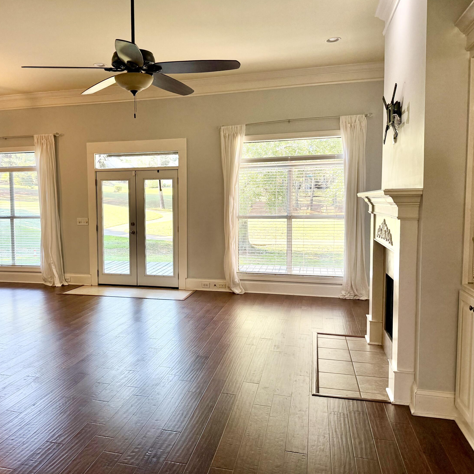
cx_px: 169
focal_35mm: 29
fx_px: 449
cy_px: 234
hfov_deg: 54.8
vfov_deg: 55.6
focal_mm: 6.76
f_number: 1.78
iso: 200
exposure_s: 1/224
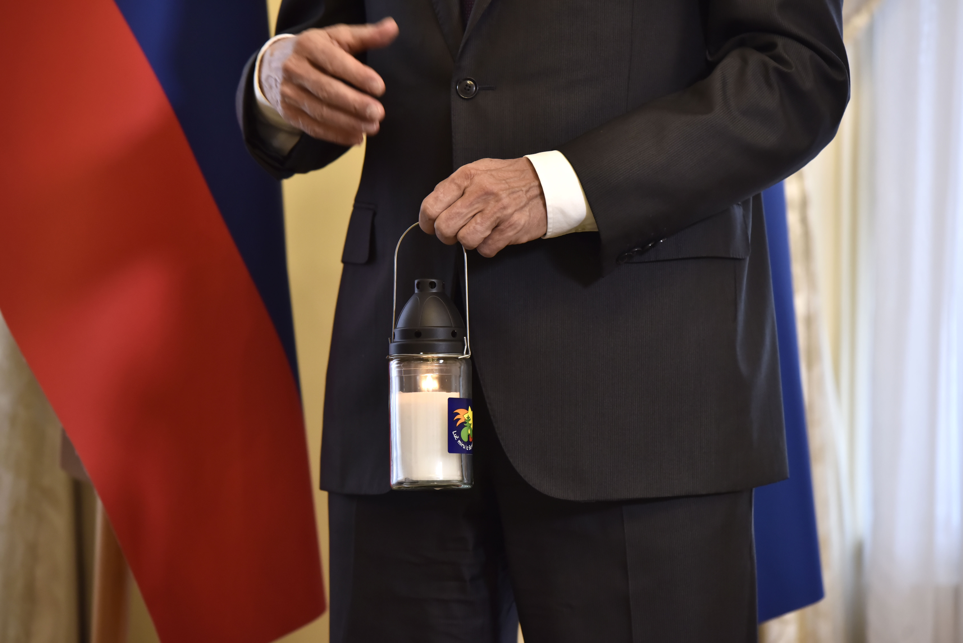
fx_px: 5352
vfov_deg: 6.9
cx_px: 482
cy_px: 322
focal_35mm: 200
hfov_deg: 10.3
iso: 1250
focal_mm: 200
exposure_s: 1/160
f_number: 4
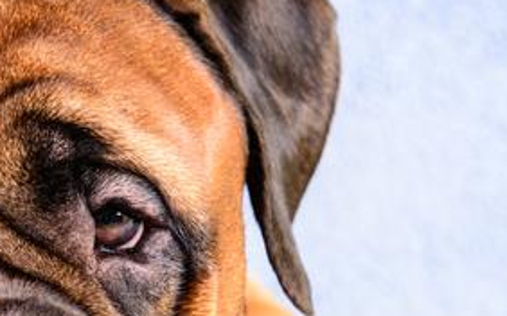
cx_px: 63
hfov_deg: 11.7
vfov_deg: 7.3
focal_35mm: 178
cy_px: 273
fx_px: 2459
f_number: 8
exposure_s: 1/200
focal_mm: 70
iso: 100
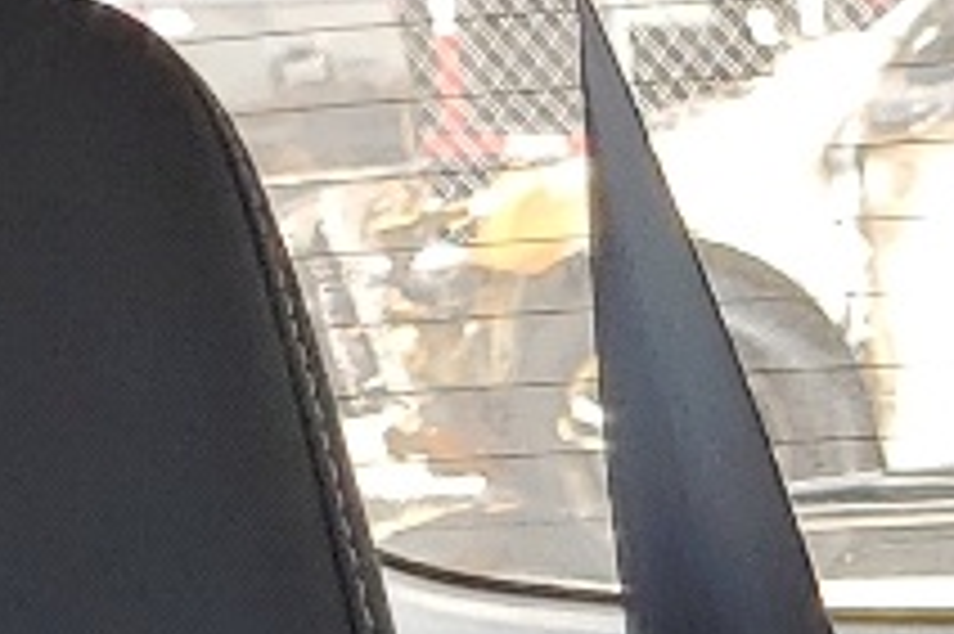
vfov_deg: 6.2
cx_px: 1696
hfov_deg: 9.6
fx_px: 5402
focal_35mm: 204
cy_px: 1871
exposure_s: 1/217
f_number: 1.5
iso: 50
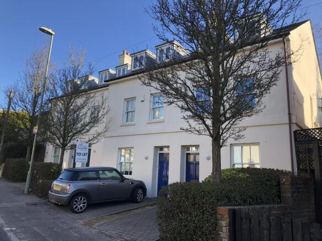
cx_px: 161
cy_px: 120
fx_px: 260
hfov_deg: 63.5
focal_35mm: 28
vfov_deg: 49.7
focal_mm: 3.99
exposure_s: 1/466
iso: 20
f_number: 1.8
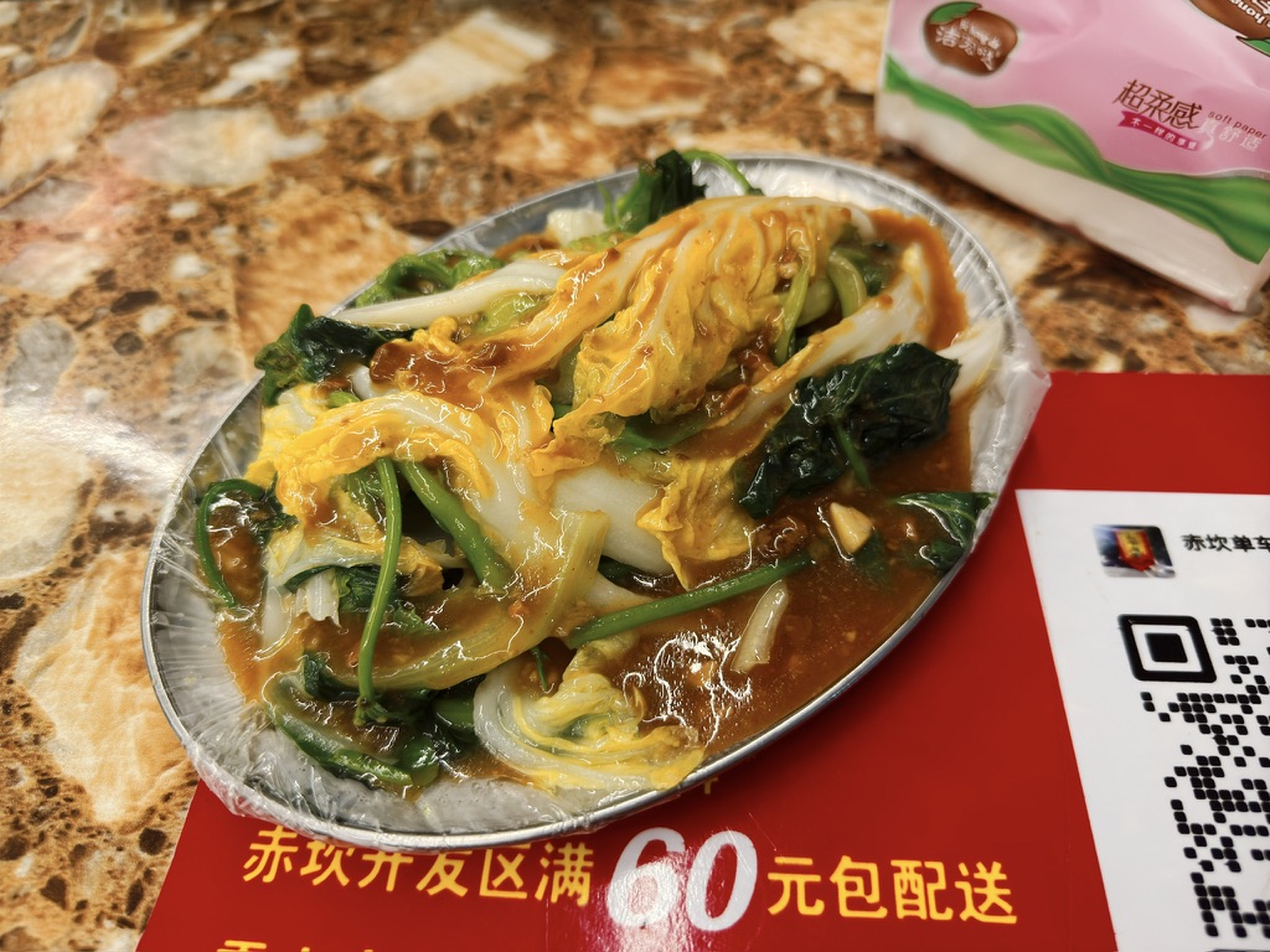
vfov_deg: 56.8
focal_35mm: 24
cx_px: 635
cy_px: 476
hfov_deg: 71.6
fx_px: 881
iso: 250
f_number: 1.78
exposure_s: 1/33
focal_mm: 6.76
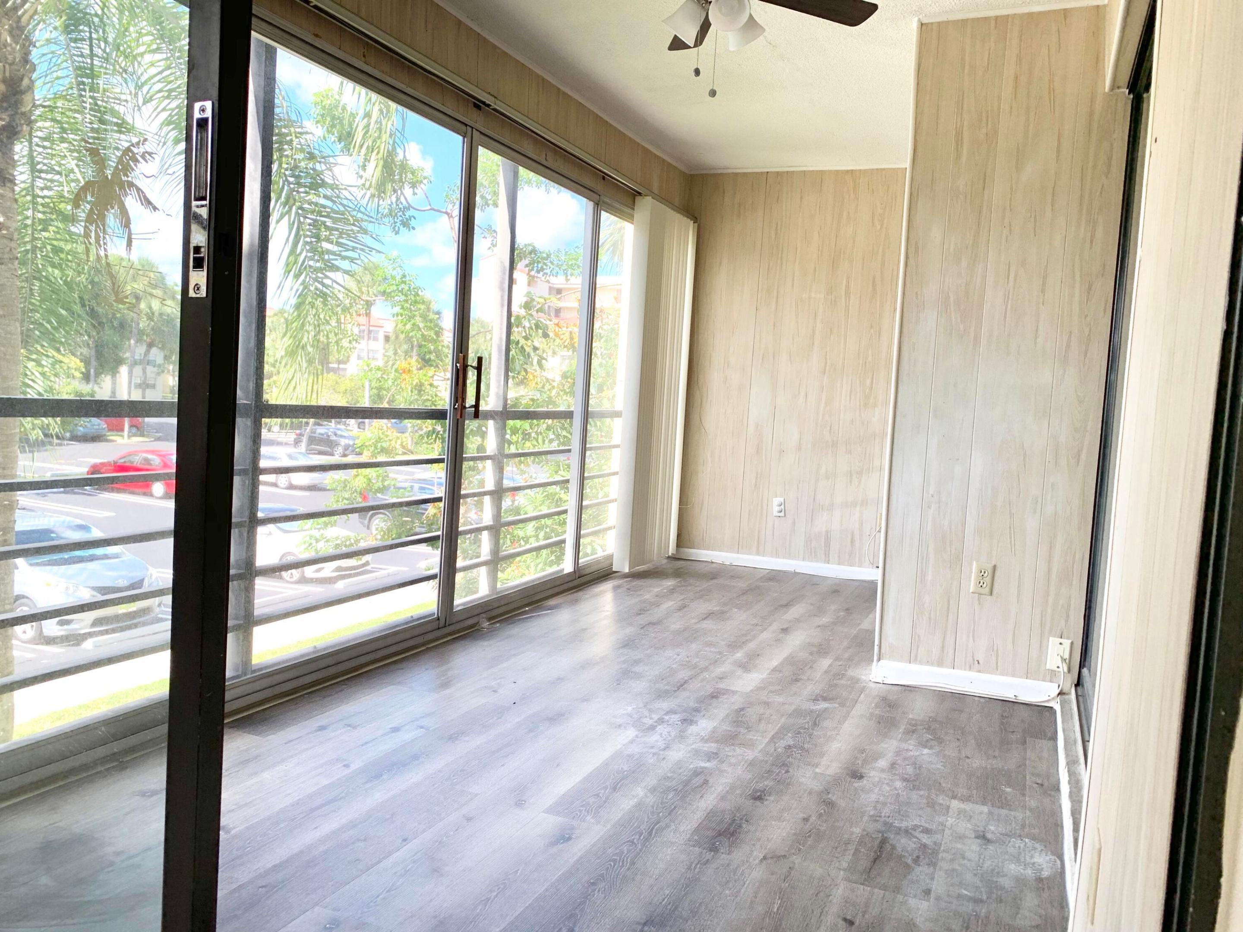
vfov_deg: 53.1
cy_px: 466
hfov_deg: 67.3
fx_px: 934
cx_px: 622
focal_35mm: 26
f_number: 1.8
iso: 25
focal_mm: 4.25
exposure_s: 1/158
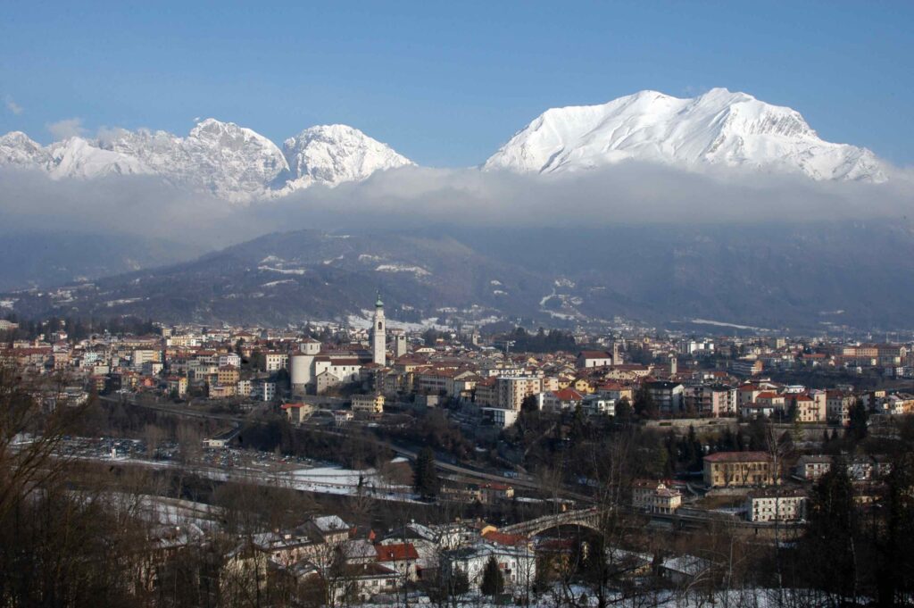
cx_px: 457
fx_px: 1065
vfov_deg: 31.8
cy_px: 304
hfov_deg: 46.4
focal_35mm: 42
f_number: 16
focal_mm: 28
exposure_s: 1/125
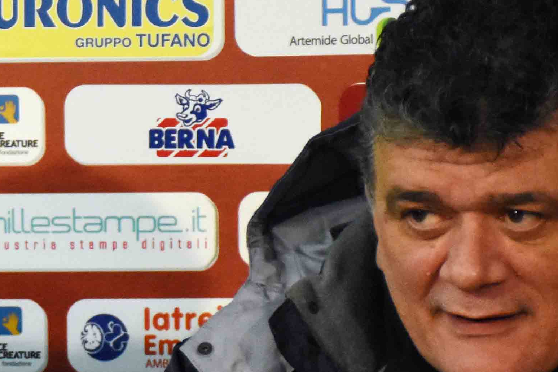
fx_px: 5951
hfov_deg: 5.4
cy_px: 408
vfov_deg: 3.6
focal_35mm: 384
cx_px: -47
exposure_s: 1/250
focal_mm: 66
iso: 3200
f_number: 5
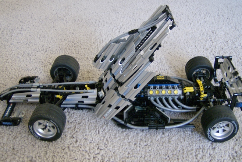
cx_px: 125
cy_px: 90
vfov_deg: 33.4
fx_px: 269
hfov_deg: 48.4
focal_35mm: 40
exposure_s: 1/21
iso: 200
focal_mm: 6
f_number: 2.8
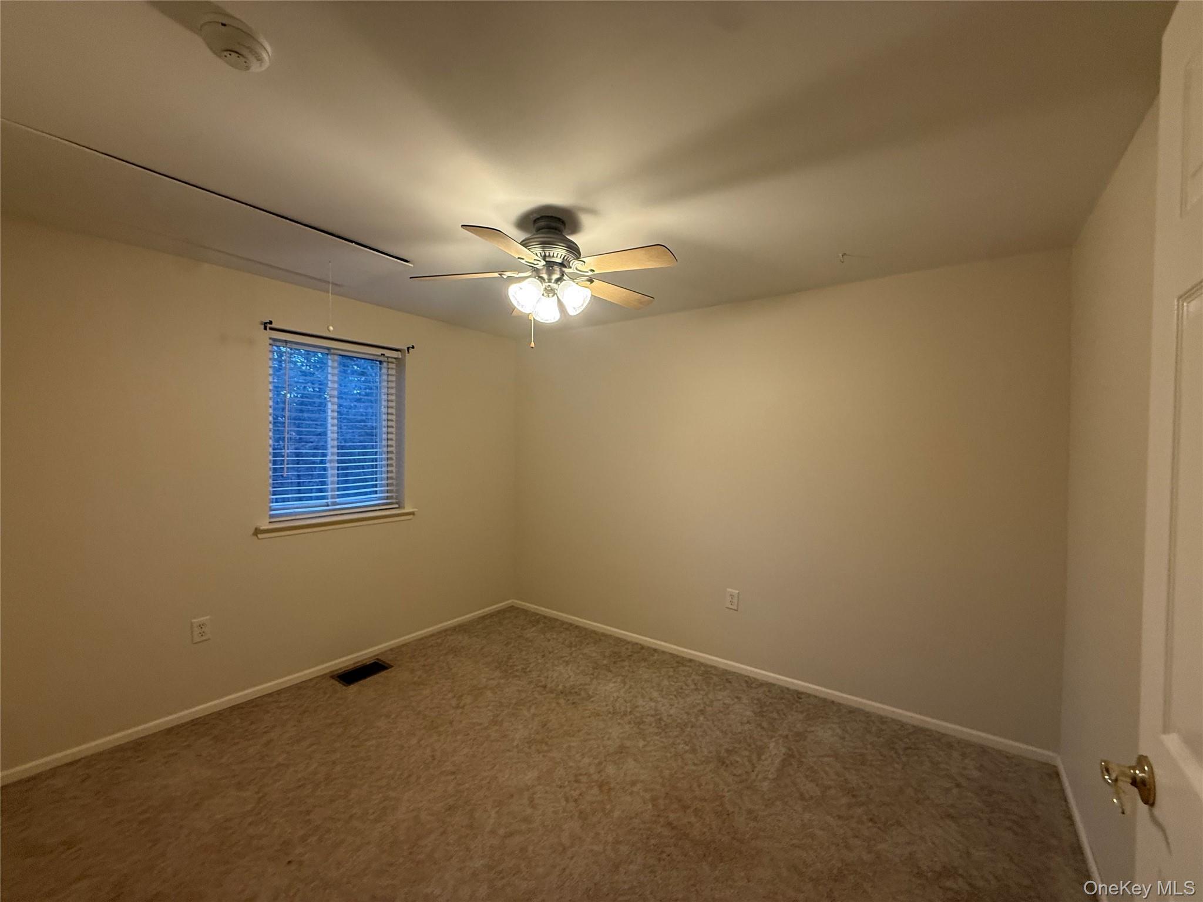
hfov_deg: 102.1
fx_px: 487
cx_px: 602
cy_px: 451
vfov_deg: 85.7
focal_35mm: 14
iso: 250
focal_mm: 2.22
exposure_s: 1/60
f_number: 2.2
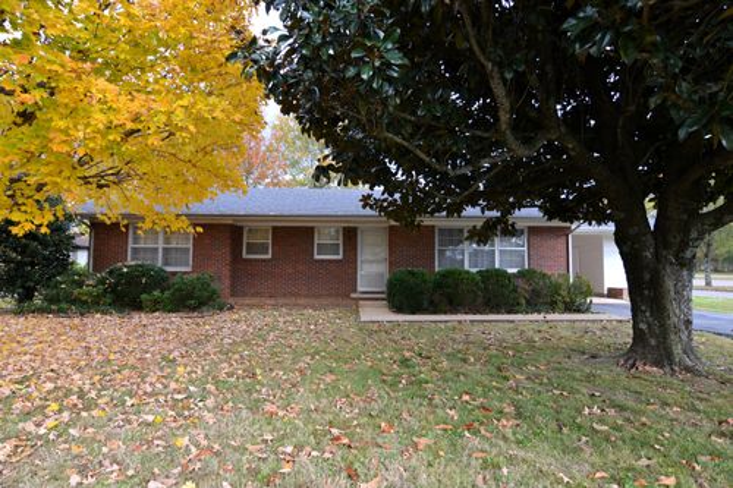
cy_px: 244
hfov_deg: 86.9
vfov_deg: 64.5
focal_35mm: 19
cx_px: 366
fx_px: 387
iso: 360
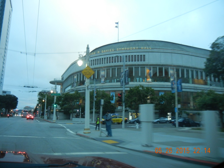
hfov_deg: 60.0
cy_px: 84
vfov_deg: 46.8
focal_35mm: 30
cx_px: 112
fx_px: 194
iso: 400
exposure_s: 1/56
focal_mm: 5.4
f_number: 3.5
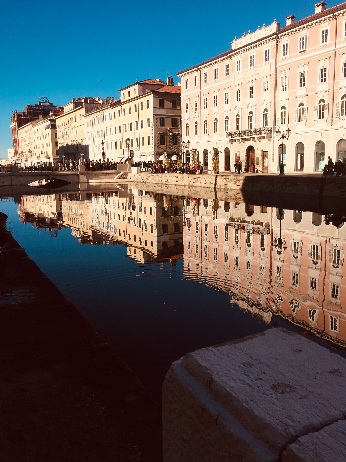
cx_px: 174
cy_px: 228
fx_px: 400
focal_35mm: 30
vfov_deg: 60.0
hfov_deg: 46.8
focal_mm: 4.15
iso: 32
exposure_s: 1/2825
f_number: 2.2
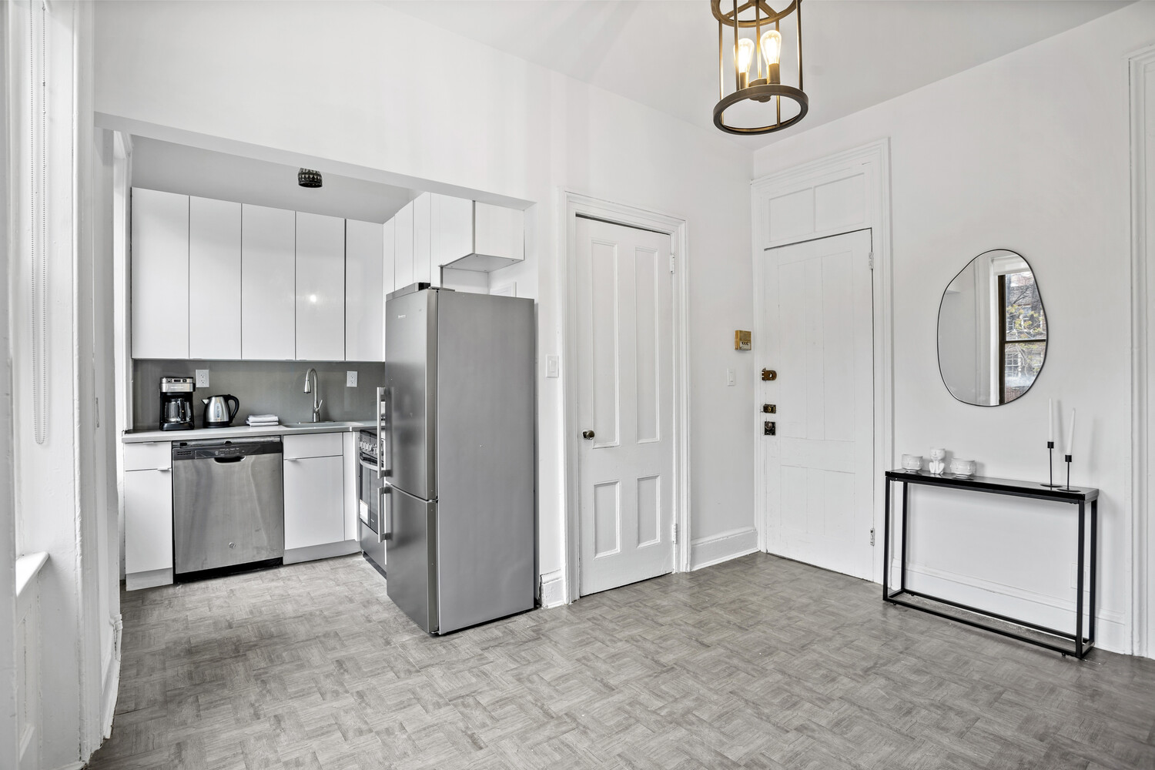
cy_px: 385
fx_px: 545
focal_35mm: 17
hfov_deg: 93.3
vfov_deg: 70.4
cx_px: 578
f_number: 8
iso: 100
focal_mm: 17
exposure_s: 1
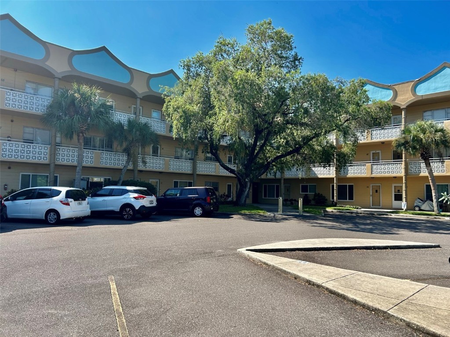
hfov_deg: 67.3
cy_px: 168
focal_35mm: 26
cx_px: 225
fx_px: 338
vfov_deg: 53.1
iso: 50
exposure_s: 1/2915
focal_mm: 5.7
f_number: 1.5
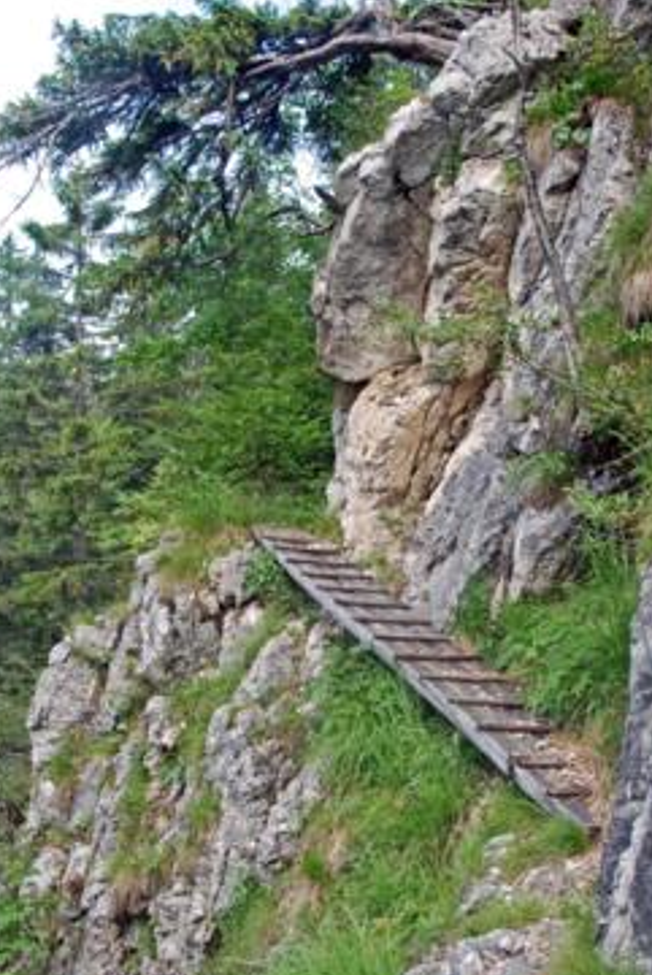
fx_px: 1192
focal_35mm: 44
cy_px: 485
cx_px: 299
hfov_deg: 30.6
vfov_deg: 44.4
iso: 160
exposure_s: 1/60
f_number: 6.3
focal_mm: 24
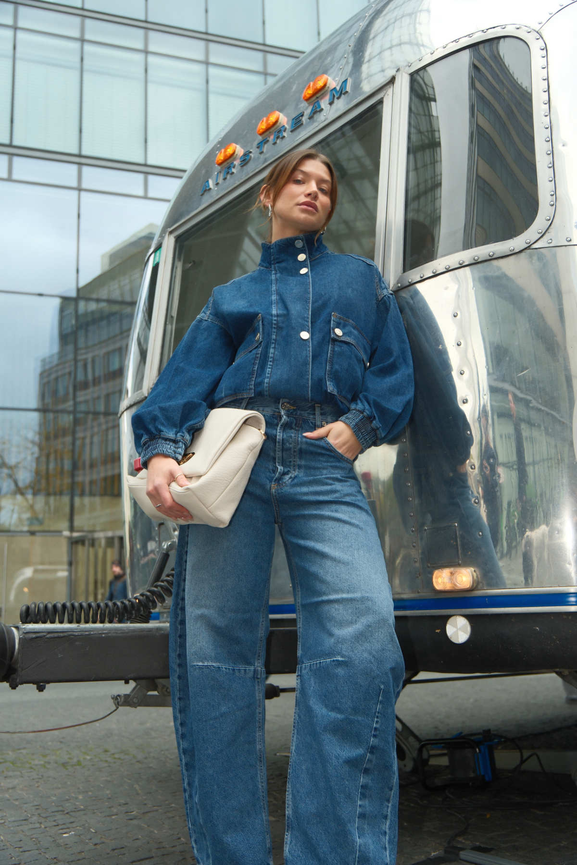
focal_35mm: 36
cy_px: 432
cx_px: 288
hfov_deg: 36.9
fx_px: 865
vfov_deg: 53.1
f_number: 2.8
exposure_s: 1/500
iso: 400
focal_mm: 24
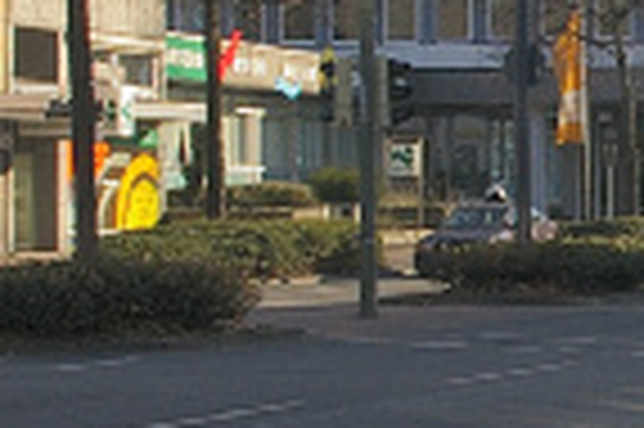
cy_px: 106
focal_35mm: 151
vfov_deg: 9.1
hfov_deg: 13.4
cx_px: 667
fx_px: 2698
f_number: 6.7
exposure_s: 1/250
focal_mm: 18
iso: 200
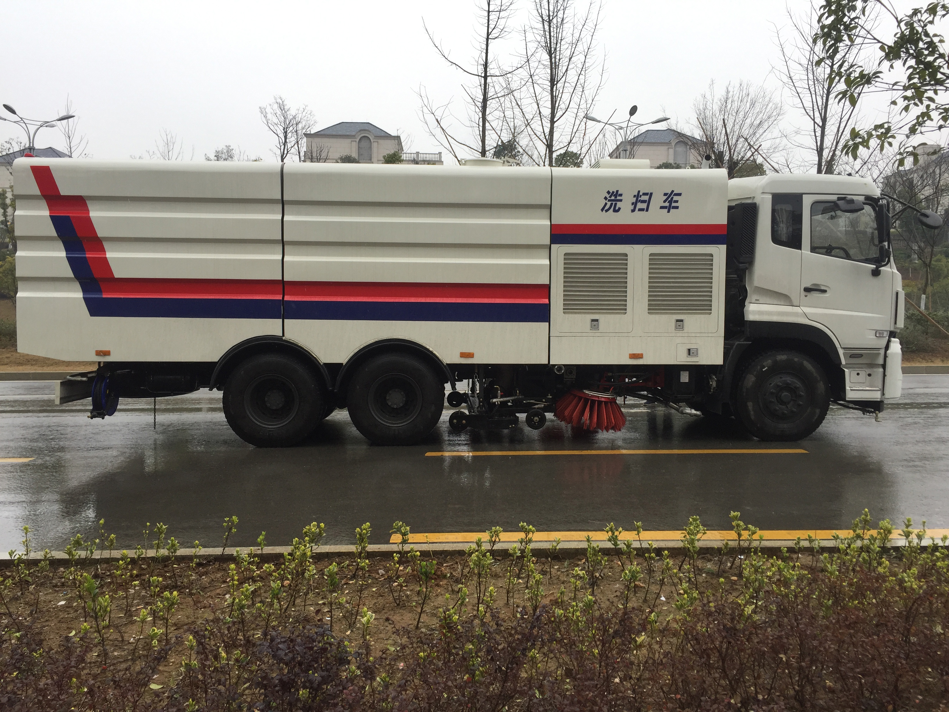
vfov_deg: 48.2
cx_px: 474
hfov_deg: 61.7
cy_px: 356
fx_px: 795
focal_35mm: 29
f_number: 2.2
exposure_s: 1/746
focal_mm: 4.15
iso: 32
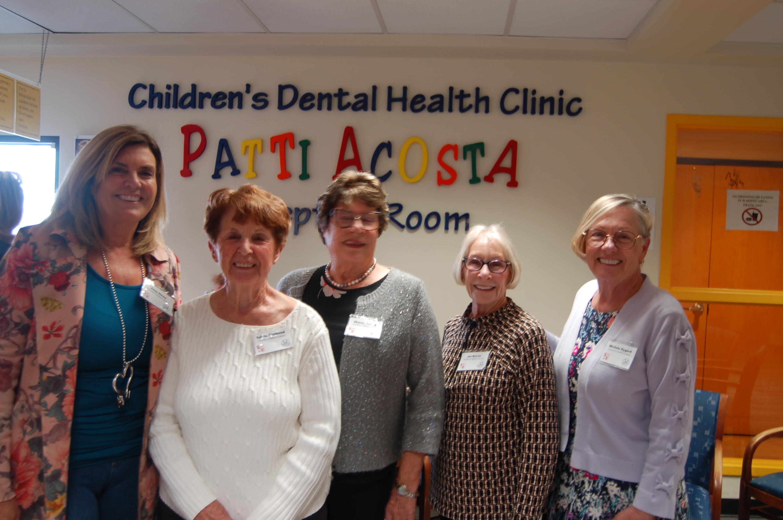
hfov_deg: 57.3
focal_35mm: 33
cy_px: 260
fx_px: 717
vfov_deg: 39.9
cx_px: 392
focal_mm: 22
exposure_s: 1/5
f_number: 3.8
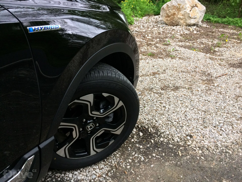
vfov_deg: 48.2
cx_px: 121
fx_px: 203
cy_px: 91
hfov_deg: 61.7
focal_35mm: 29
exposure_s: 1/33
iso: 250
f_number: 2.2
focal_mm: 4.15
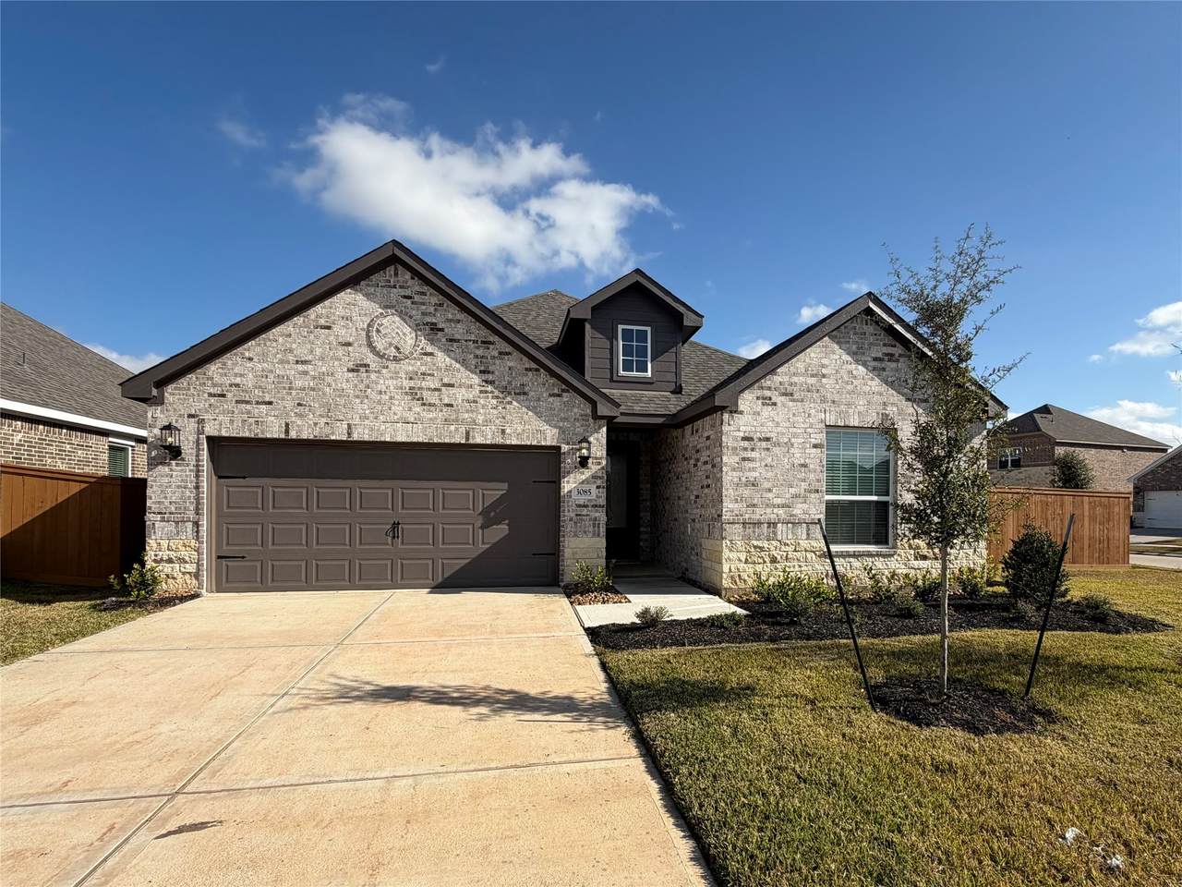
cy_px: 444
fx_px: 478
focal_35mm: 14
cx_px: 591
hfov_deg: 102.1
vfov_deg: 85.7
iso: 20
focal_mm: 2.22
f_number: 2.2
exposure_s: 1/1145
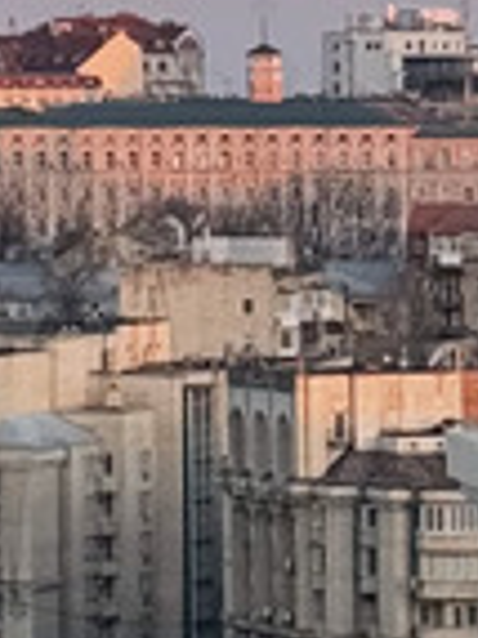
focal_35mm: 358
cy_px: -16
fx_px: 6601
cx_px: -648
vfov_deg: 5.5
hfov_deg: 4.1
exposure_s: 1/523
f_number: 1.78
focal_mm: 6.76
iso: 64
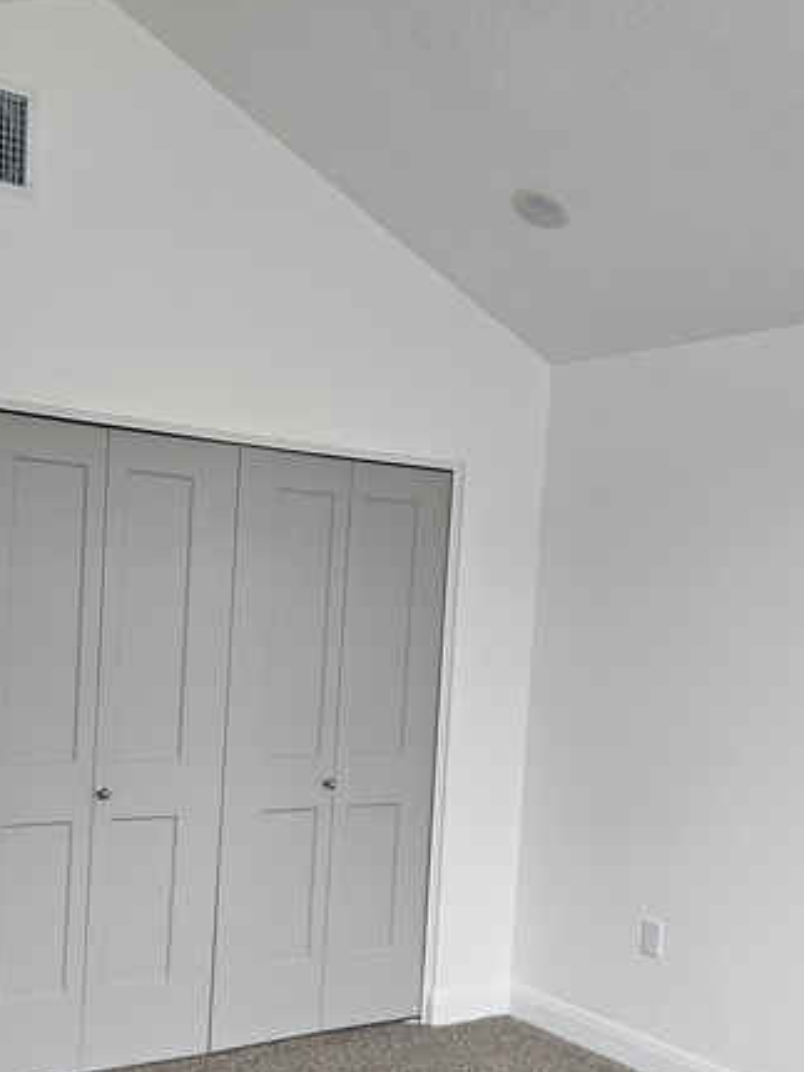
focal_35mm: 41
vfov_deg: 45.3
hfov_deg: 34.9
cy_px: 686
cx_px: 291
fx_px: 1270
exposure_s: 1/120
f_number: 1.8
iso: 125
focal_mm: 5.4
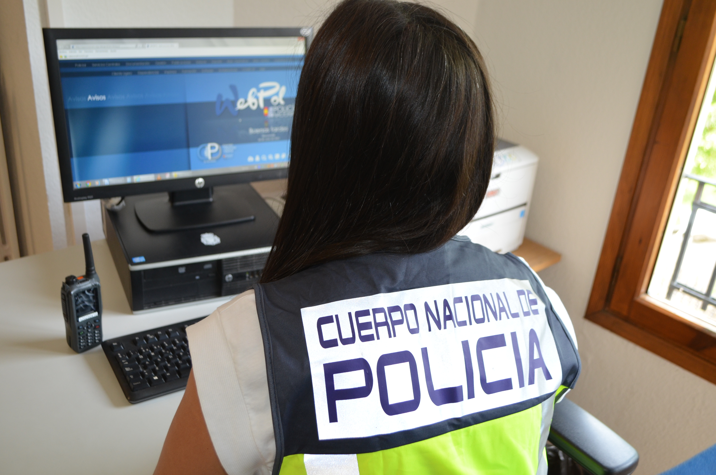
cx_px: 358
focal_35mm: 36
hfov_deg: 53.2
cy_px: 238
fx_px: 715
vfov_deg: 36.7
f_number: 4
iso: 450
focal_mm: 24
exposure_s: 1/60
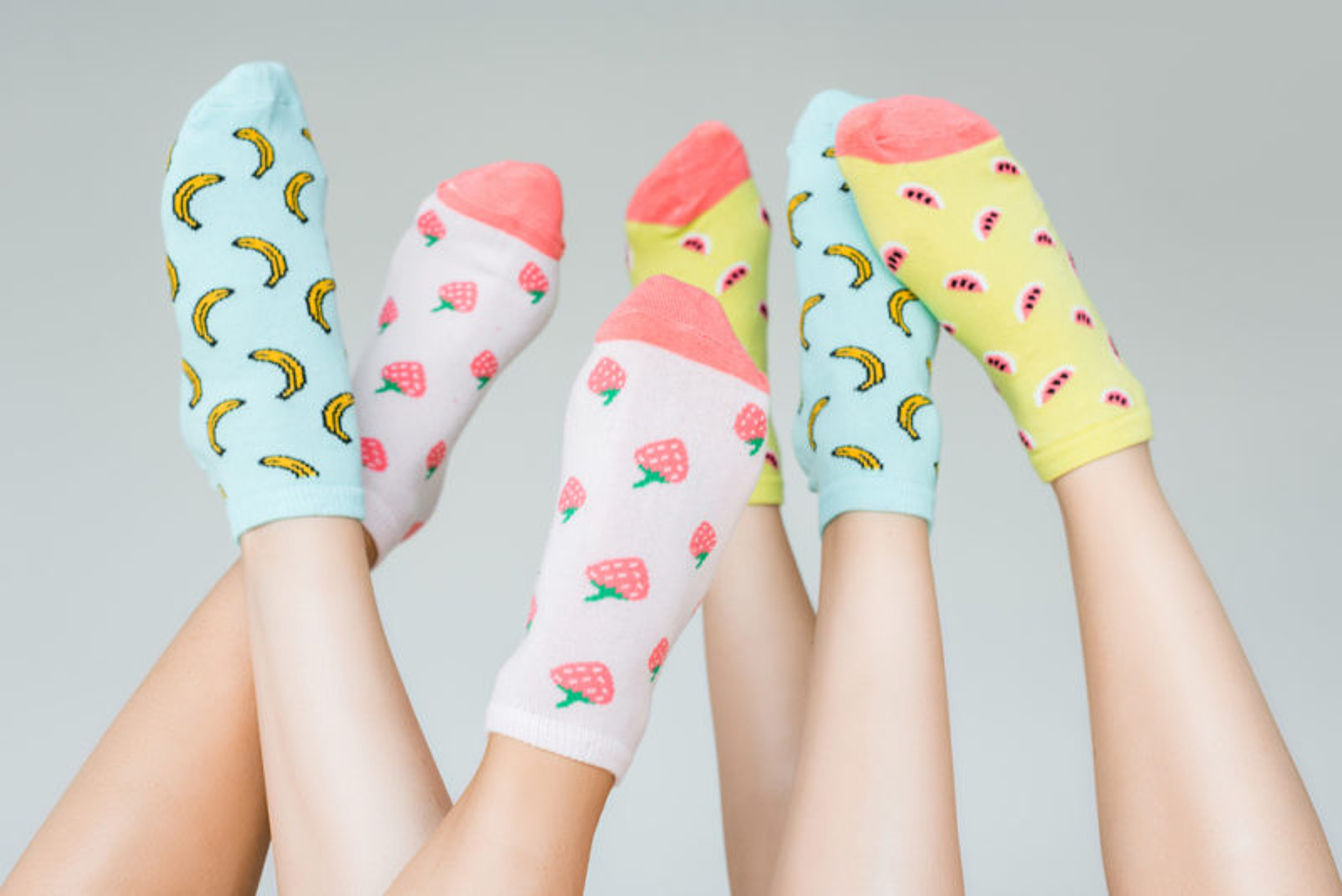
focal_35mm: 50
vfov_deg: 27.0
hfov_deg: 39.6
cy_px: 448
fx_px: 1864
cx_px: 671
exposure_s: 1/200
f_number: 5.6
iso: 250
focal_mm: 50
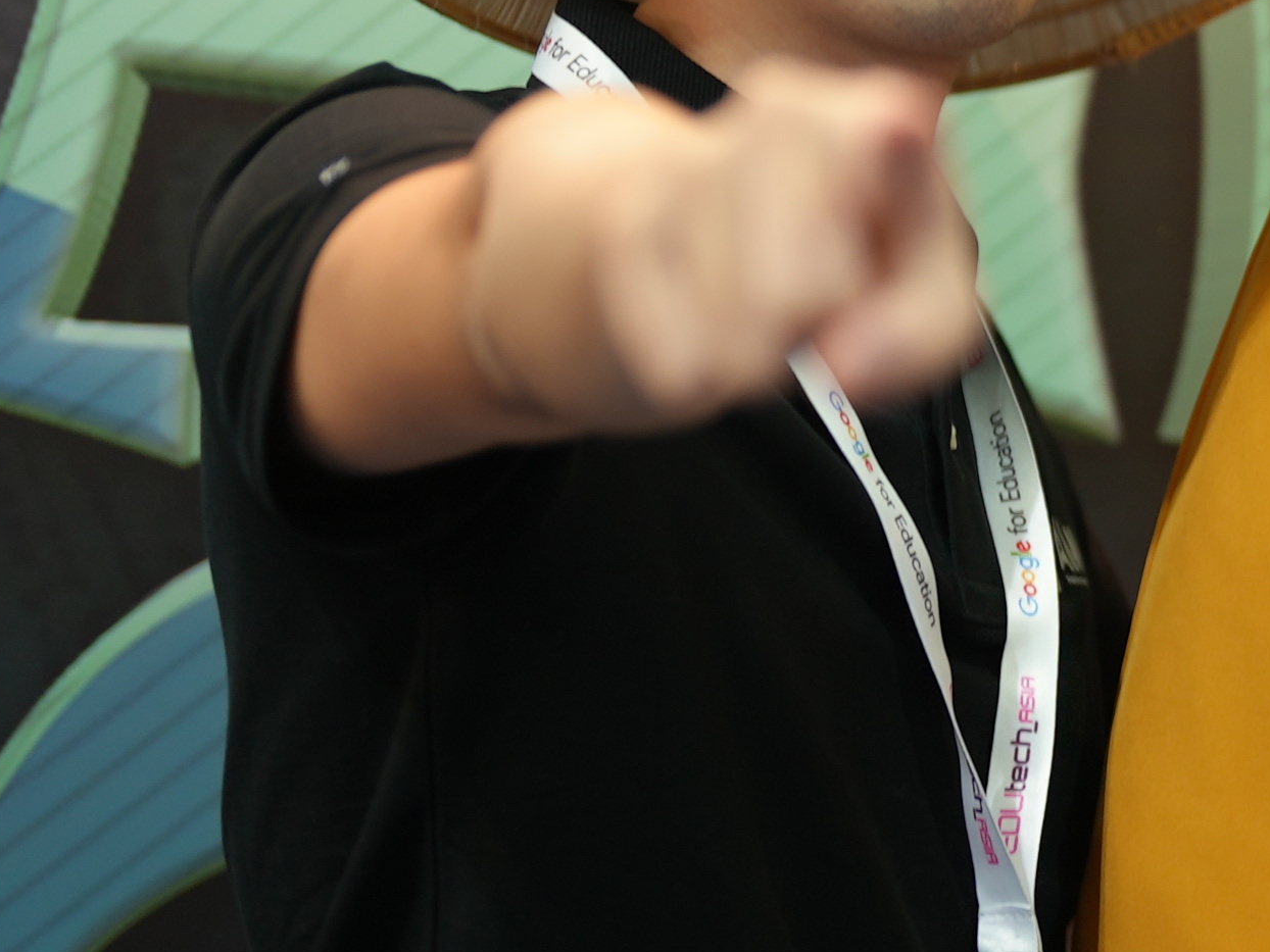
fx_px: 6017
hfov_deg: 11.4
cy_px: 117
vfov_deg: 9.0
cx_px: 2051
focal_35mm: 164
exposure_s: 1/60
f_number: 1.4
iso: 250
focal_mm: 50
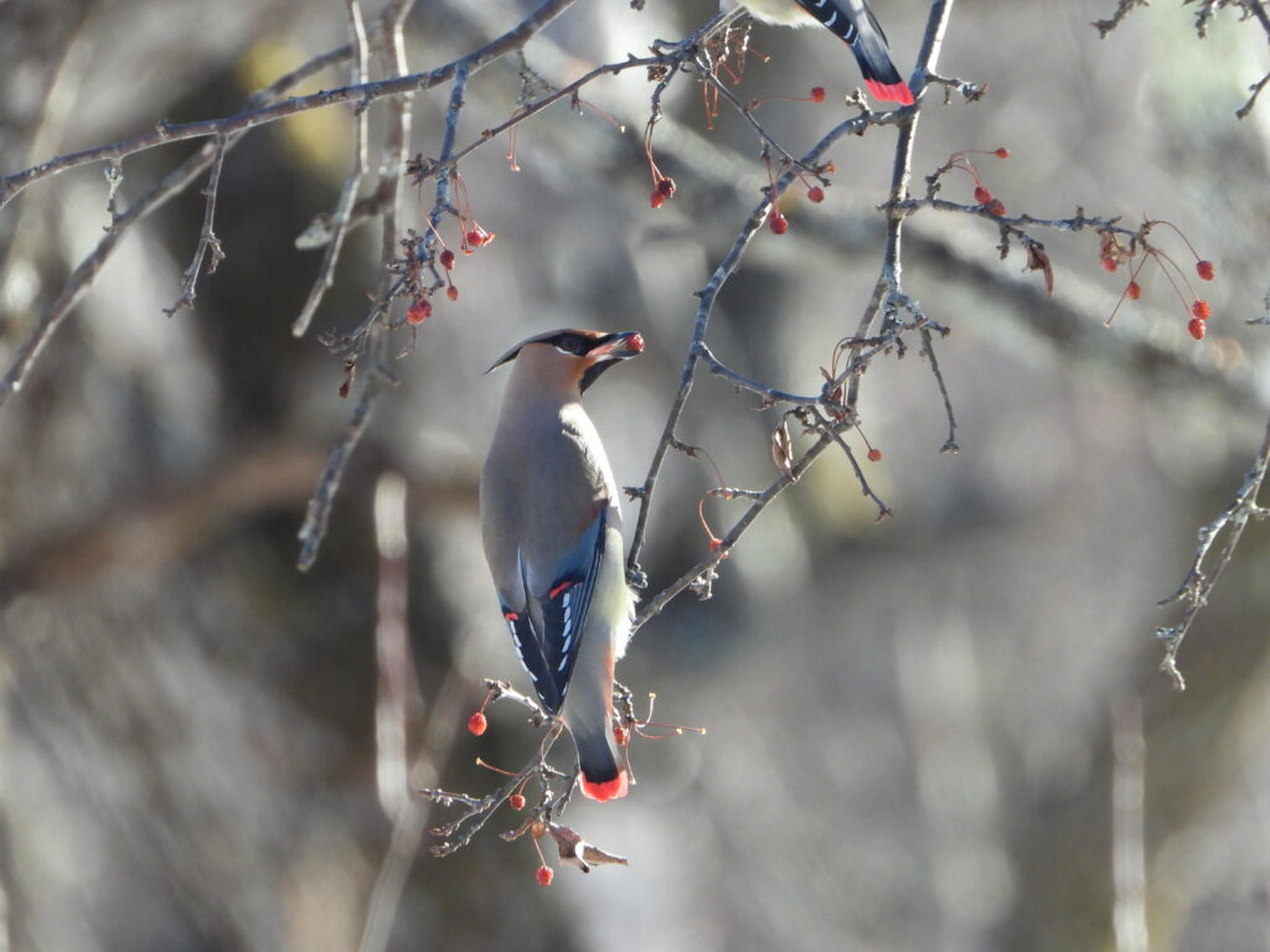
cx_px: 635
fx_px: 44026
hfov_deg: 1.7
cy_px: 476
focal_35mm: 1200
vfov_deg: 1.2
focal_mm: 216
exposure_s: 1/200
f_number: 5.6
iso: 400
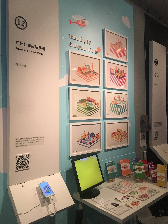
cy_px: 112
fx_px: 188
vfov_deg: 61.7
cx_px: 84
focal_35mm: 29
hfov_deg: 48.2
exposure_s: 1/33
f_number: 2.2
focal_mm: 4.15
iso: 100
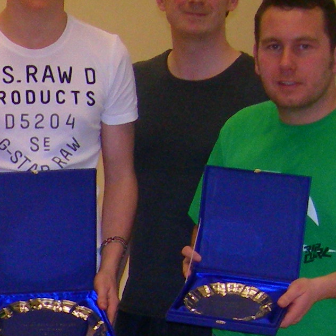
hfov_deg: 10.0
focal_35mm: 163
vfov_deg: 10.5
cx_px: -318
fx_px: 1790
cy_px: 401
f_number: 2.8
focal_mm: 7.8
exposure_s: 1/60.1
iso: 191
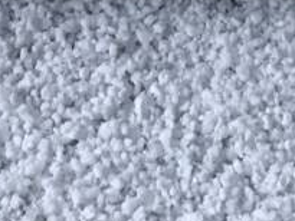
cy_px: -264
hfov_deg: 14.0
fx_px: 1194
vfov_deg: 9.7
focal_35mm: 140
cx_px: 214
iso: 32
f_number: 1.8
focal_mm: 3.99
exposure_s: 1/30
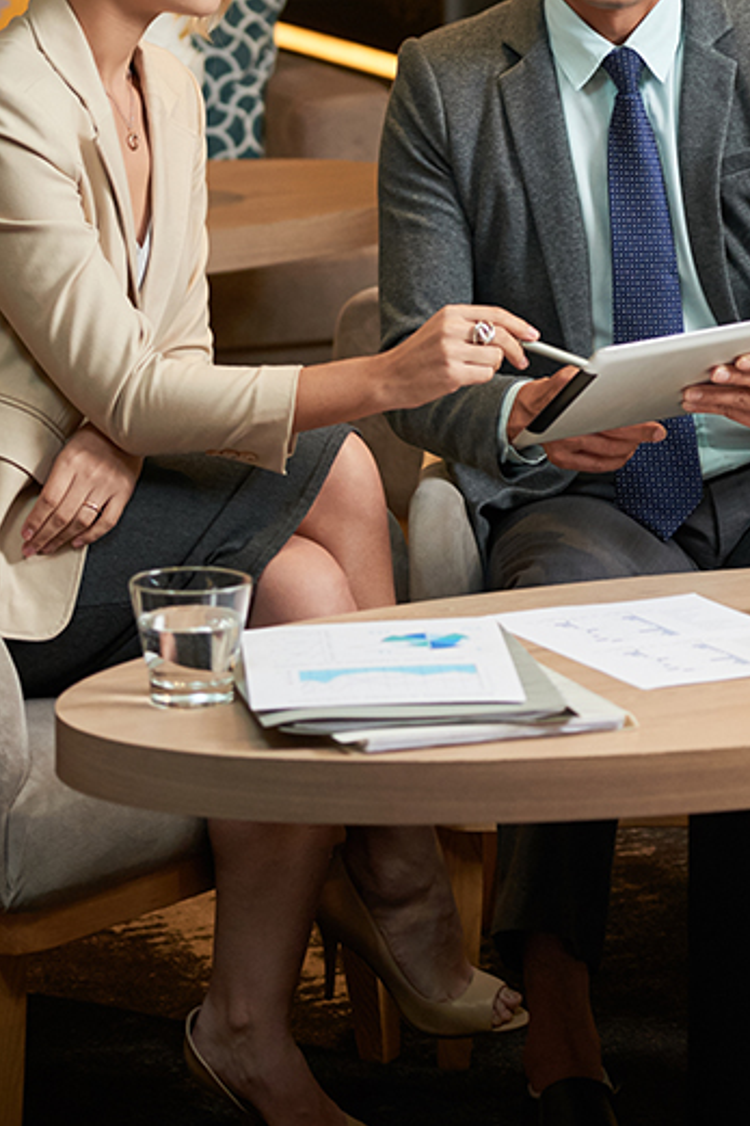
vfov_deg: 12.4
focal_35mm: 165
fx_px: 5159
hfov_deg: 8.3
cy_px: 280
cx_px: 624
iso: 800
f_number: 2.8
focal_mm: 70
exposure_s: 1/180
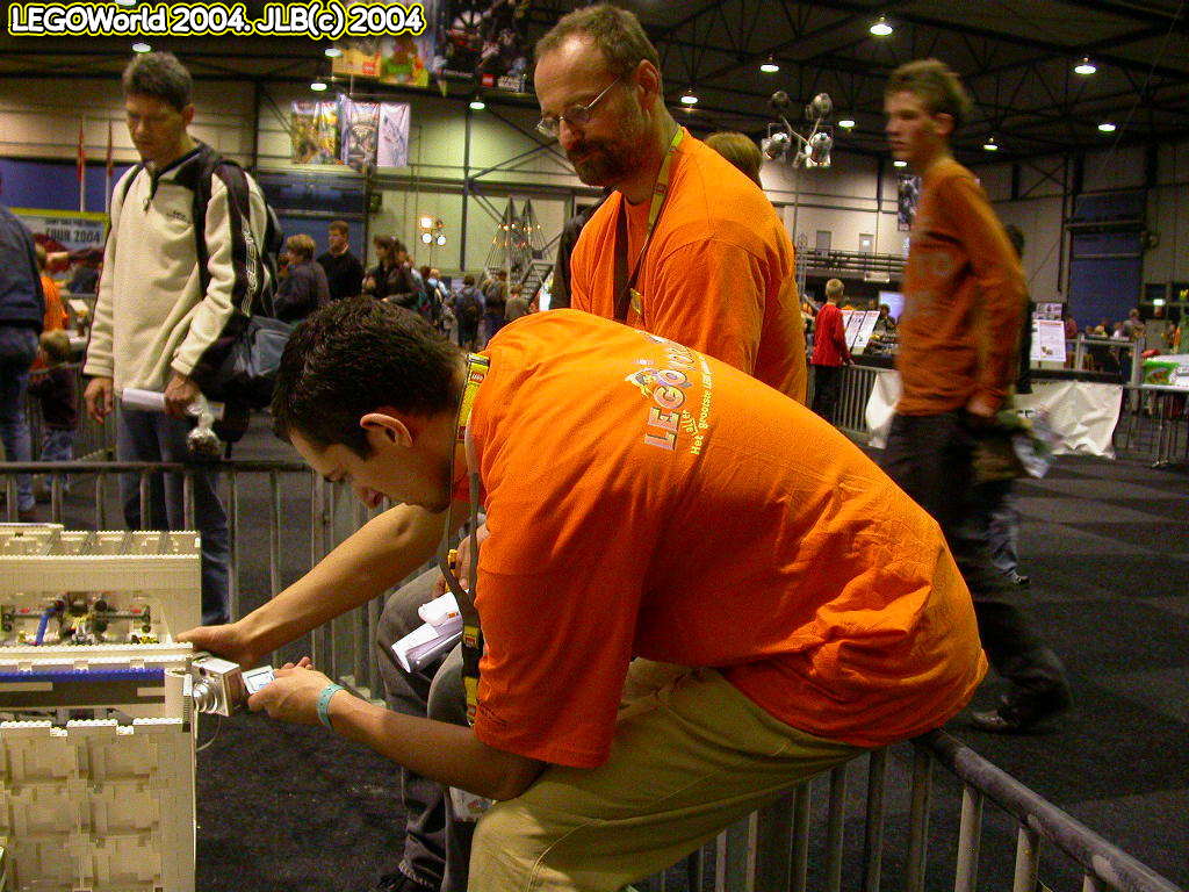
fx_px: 1305
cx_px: 594
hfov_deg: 49.0
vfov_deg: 37.7
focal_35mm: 38
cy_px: 446
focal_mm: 7.85
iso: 400
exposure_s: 1/30
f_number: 3
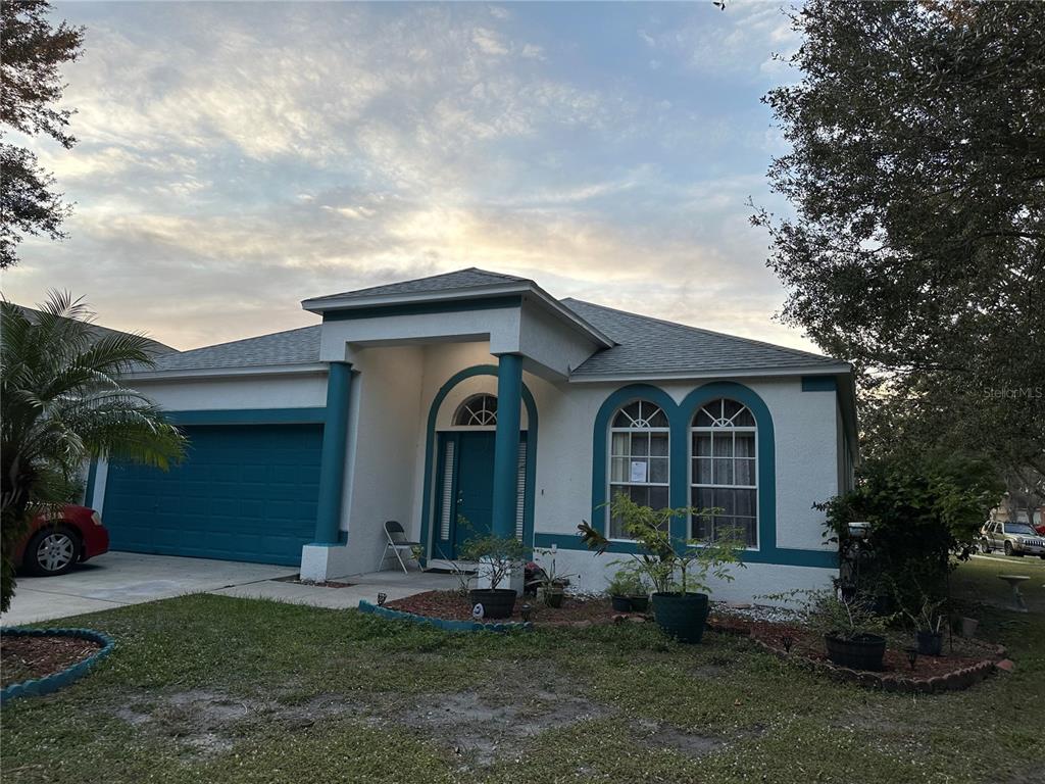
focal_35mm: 24
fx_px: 725
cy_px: 392
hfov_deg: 71.6
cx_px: 522
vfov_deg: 56.8
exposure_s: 1/153
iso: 64
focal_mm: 6.86
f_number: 1.78
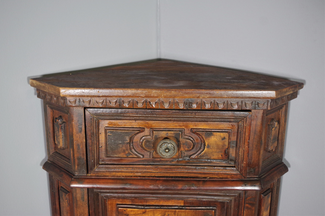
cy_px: 108
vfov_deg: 34.2
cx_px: 162
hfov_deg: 49.6
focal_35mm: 39
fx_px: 352
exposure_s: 1/60
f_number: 4
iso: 800
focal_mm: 26.25
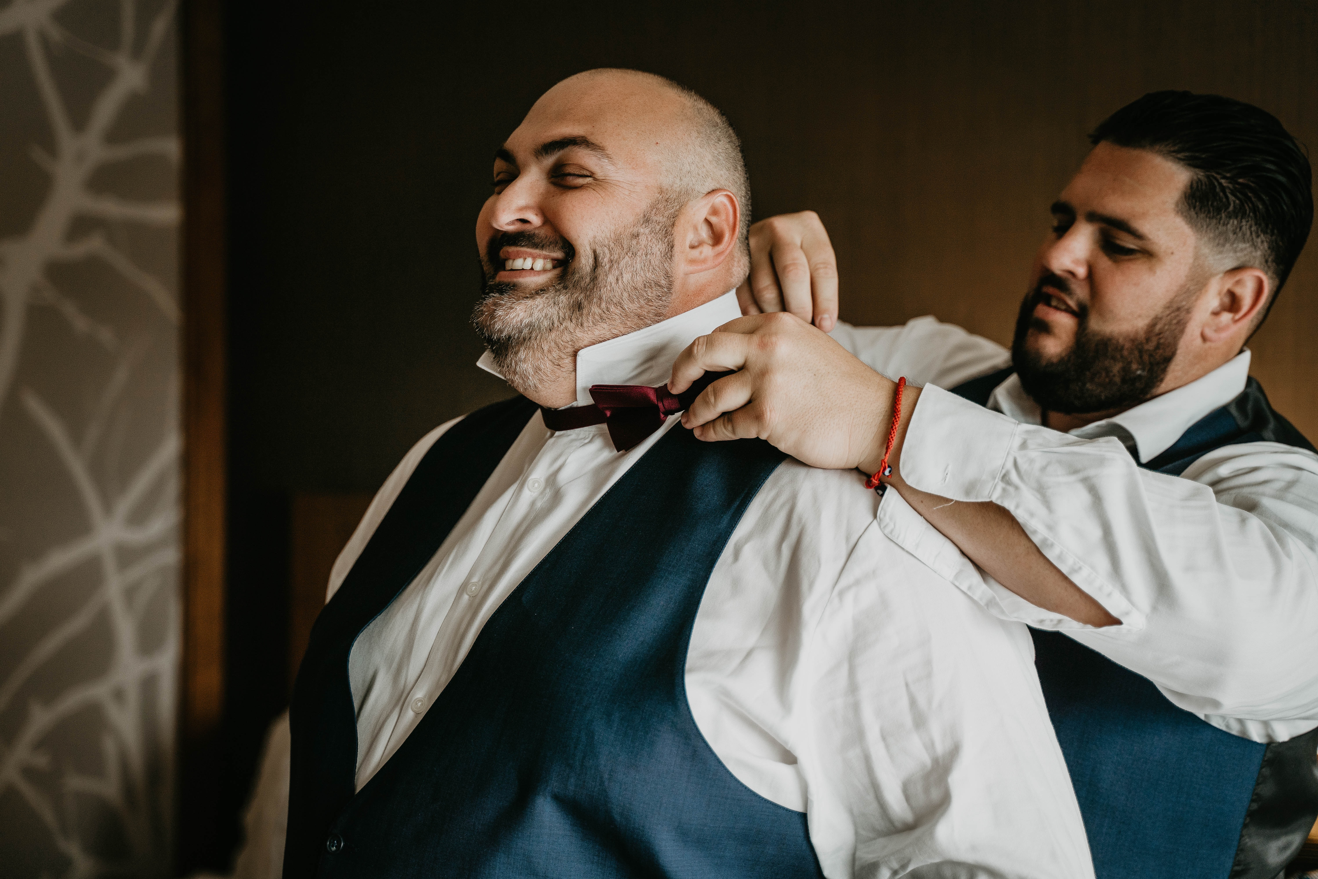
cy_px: 440
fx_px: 2087
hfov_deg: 35.1
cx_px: 659
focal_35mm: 57
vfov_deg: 23.8
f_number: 2.8
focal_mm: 57
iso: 500
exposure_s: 1/400
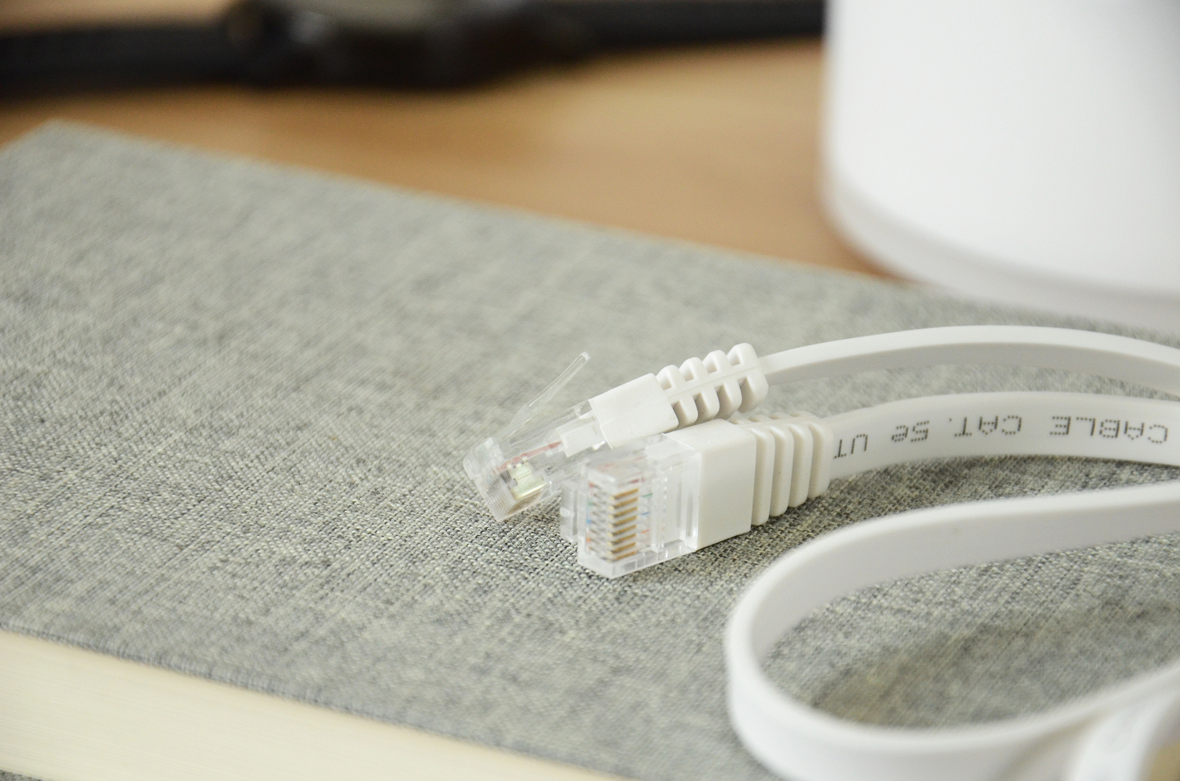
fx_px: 5151
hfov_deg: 13.1
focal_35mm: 158
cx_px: 590
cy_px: 390
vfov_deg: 8.7
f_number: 5.6
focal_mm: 105
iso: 1600
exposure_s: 1/125
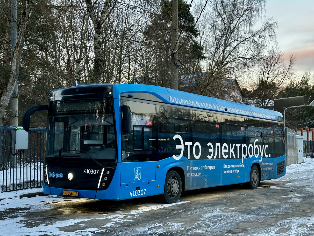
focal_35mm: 48
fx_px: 435
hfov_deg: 39.7
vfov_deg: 30.3
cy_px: 118
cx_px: 157
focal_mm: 6.86
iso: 80
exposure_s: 1/106
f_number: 1.78
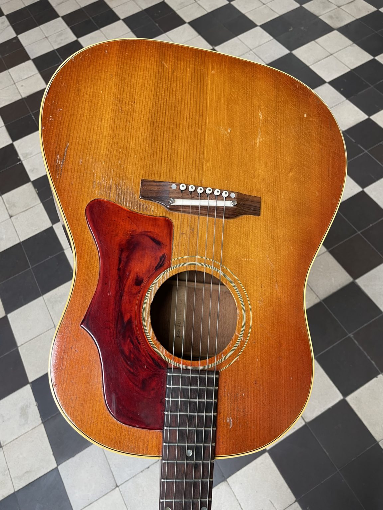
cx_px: 192
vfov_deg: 67.3
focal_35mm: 26
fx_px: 384
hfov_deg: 53.1
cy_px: 255
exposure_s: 1/50
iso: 64
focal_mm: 4.2
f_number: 1.6
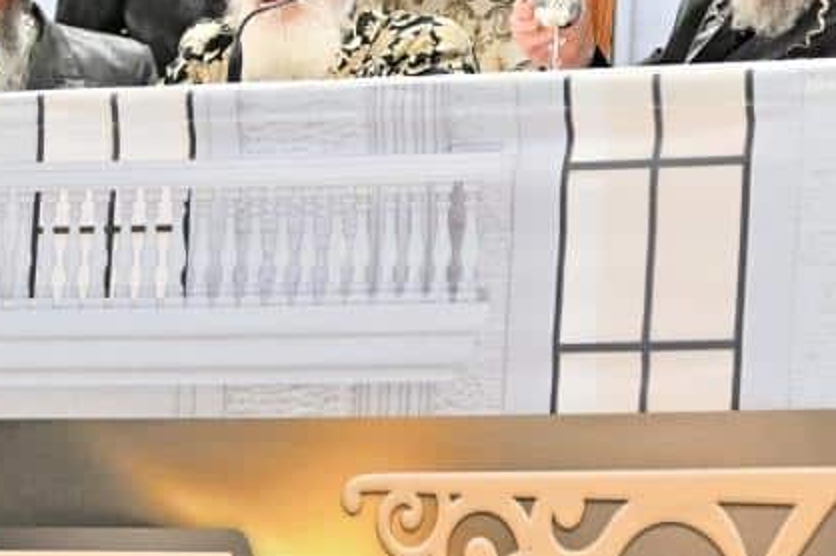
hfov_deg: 5.5
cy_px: -92
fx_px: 8701
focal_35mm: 375
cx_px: 772
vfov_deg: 3.7
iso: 500
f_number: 2.8
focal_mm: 102
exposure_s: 1/160
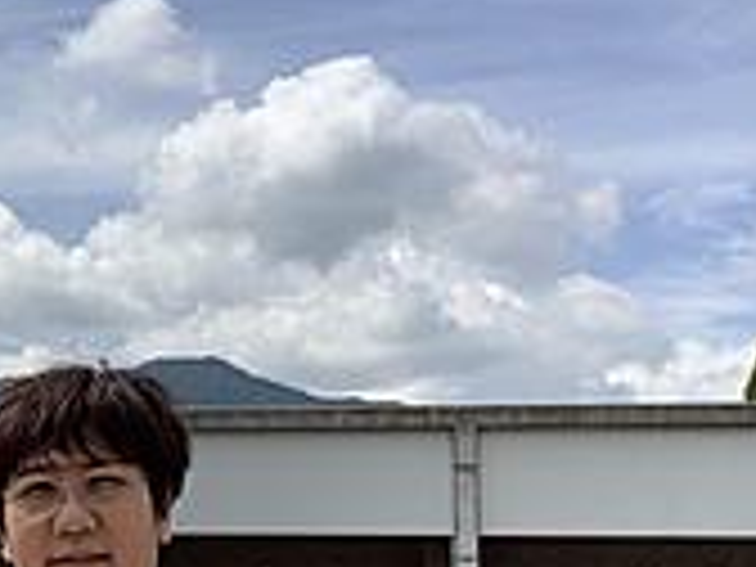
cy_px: 504
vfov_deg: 19.6
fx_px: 1616
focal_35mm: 74
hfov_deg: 25.0
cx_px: -18
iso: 25
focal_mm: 3.3
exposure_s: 1/2331
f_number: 2.4
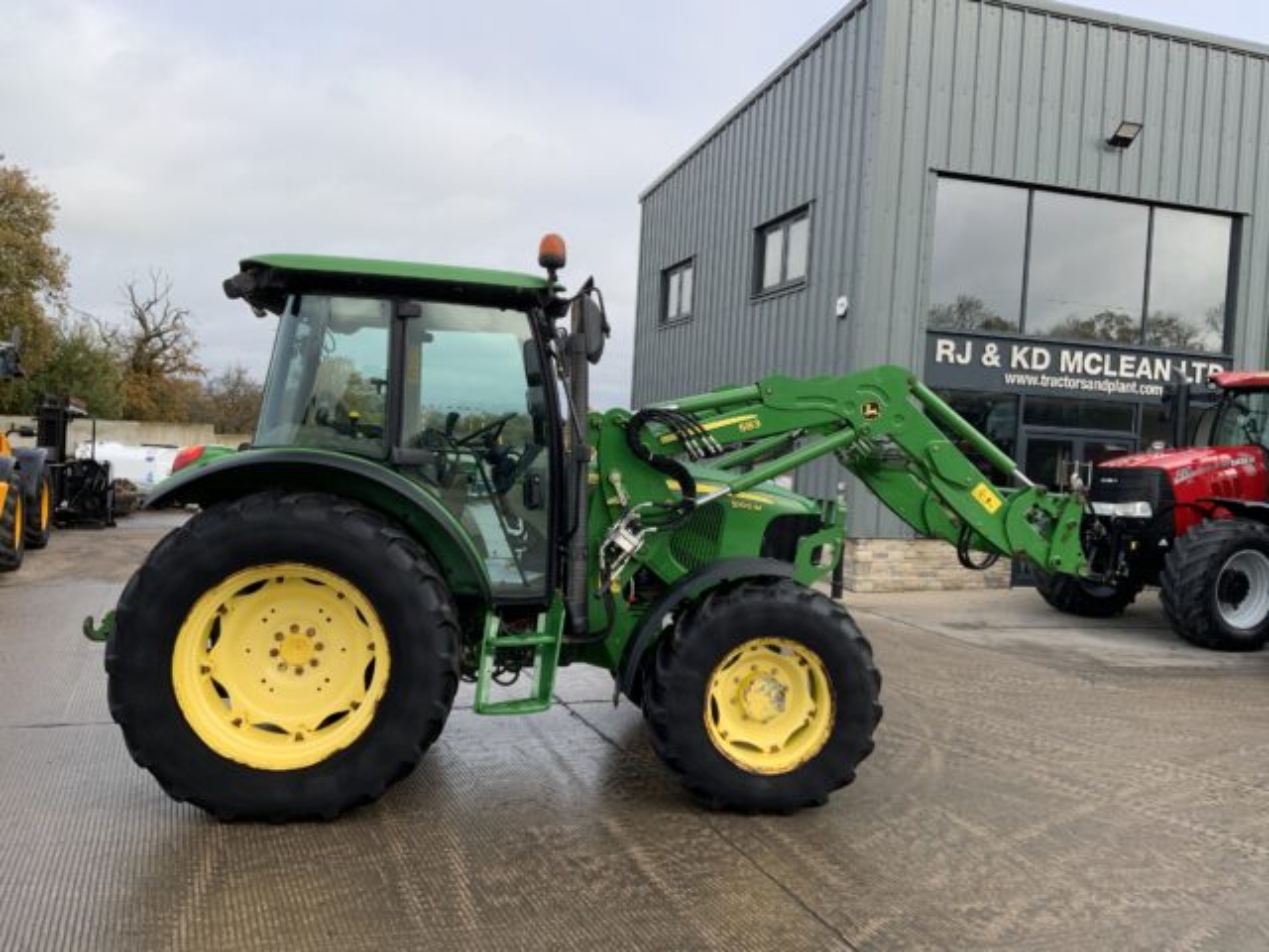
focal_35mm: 29
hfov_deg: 61.7
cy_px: 476
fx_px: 1063
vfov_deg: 48.2
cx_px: 634
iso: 16
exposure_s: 1/700
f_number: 1.8
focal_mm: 3
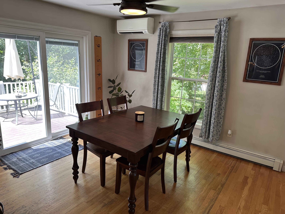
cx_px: 142
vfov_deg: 56.8
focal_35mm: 24
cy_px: 107
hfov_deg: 71.6
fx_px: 198
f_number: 1.78
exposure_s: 1/120
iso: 100
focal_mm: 6.86
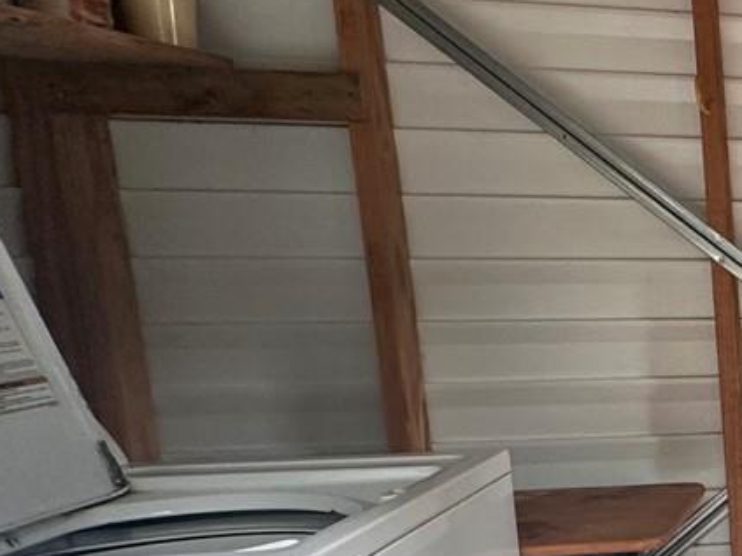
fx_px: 1136
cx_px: 1258
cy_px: 426
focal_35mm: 53
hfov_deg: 23.5
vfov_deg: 27.1
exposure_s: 1/99
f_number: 2.2
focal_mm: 2.22
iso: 250
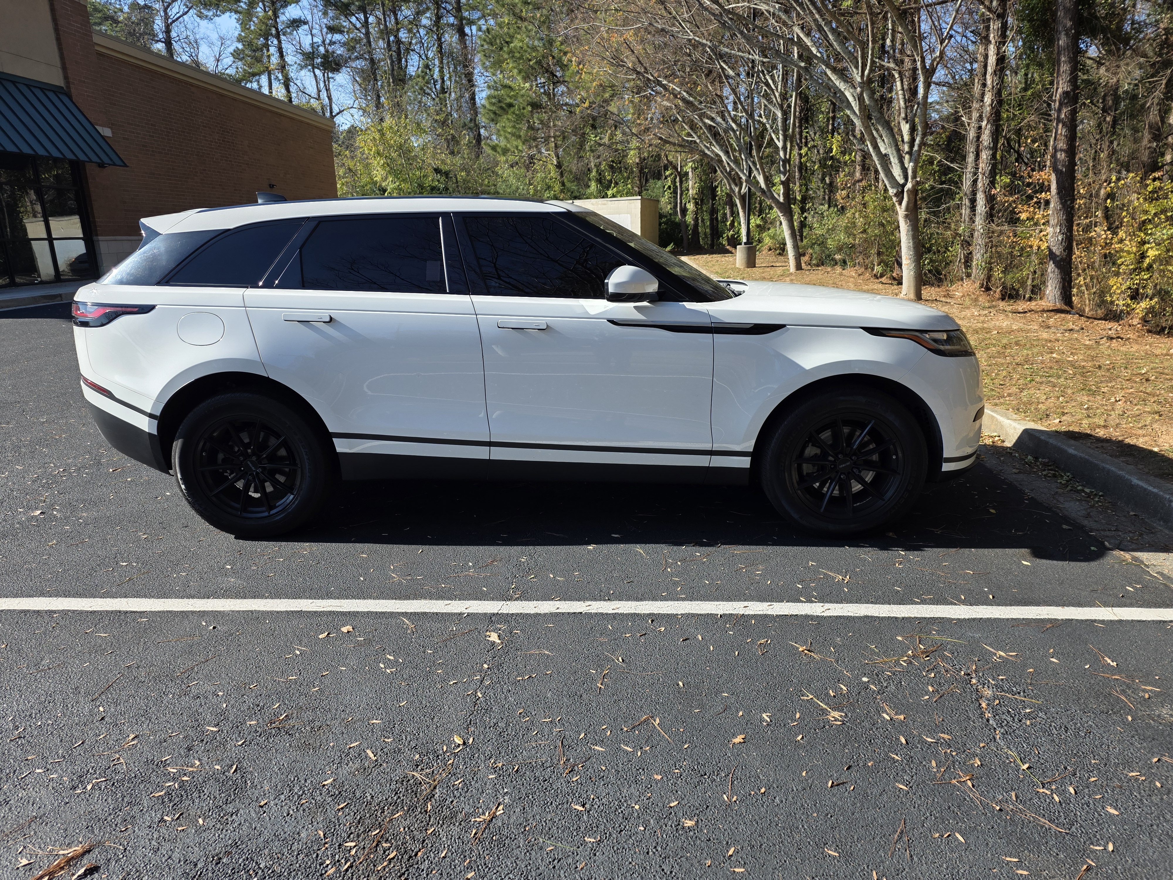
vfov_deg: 58.9
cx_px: 586
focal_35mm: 23
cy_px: 440
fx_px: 779
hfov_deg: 73.9
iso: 80
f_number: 1.7
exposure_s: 1/2565
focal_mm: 6.25
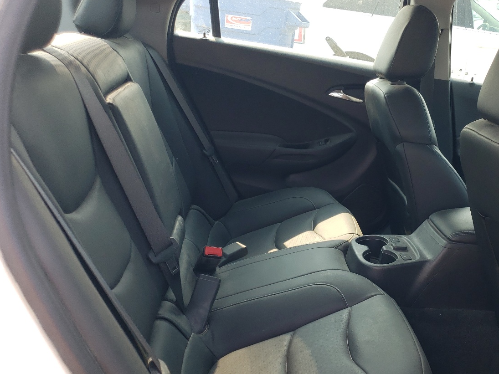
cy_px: 219
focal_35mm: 38
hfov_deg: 48.0
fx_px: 548
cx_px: 339
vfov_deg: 37.6
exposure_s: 1/303
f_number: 1.5
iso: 50
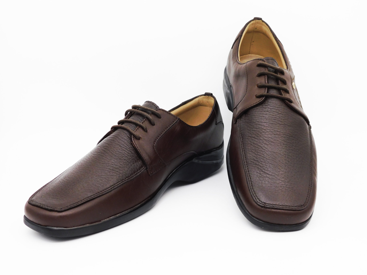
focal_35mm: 45
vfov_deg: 32.2
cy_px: 138
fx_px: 477
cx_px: 184
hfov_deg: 42.1
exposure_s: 1/250
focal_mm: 8
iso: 125
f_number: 3.7
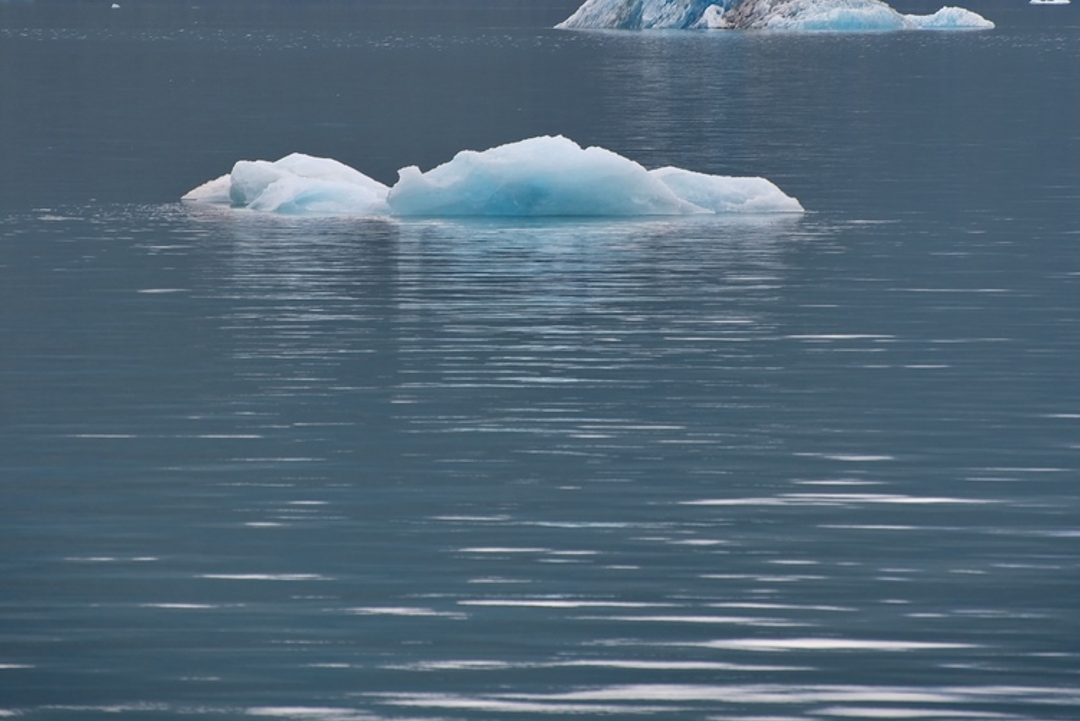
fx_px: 11251
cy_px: 246
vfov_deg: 3.7
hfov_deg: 5.5
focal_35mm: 375
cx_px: 552
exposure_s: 1/500
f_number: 5.3
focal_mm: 220
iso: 200
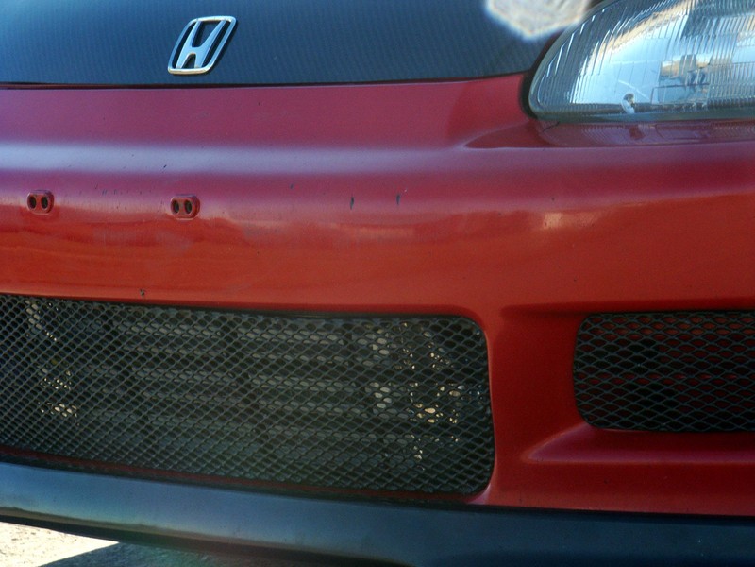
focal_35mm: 200
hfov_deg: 9.9
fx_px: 4362
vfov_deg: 7.4
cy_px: 284
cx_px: 378
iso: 100
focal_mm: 50.69
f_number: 9.5
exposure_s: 1/60
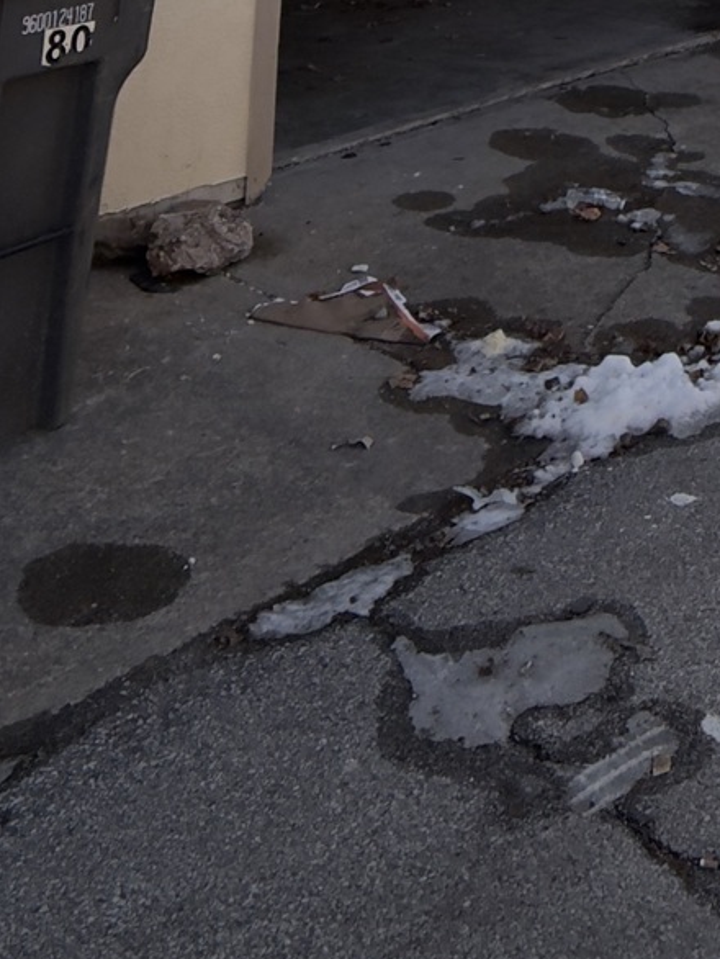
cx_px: 799
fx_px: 1524
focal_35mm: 55
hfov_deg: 24.7
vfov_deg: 24.7
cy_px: -563
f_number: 2.2
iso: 20
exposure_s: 1/789
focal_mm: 2.22
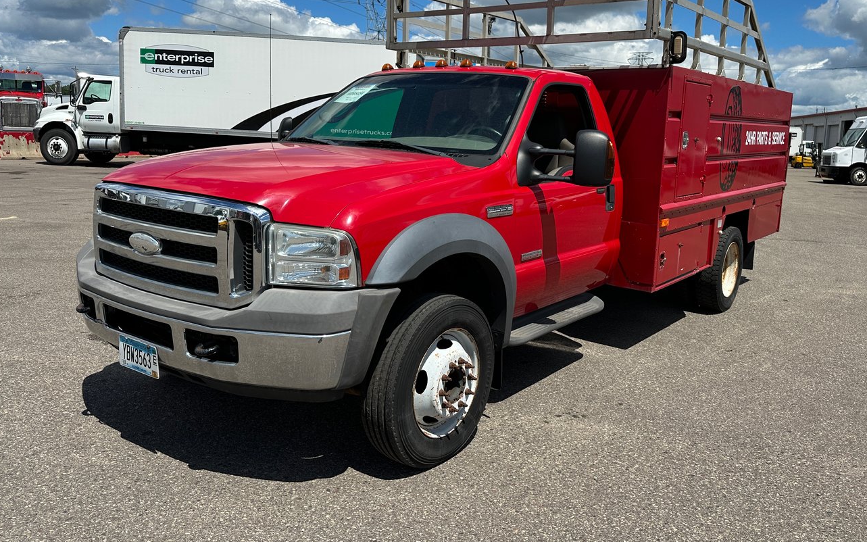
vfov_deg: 41.7
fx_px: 709
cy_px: 231
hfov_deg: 62.8
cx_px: 471
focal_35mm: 30
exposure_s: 1/6211
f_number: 1.78
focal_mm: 6.86
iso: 80
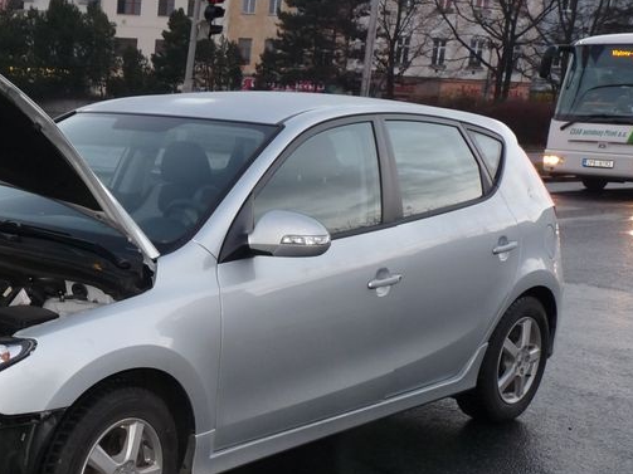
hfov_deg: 31.1
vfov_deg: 24.4
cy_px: 389
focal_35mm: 59
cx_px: 54
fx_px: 1079
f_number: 2.8
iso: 125
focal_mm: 5.2
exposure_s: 1/30
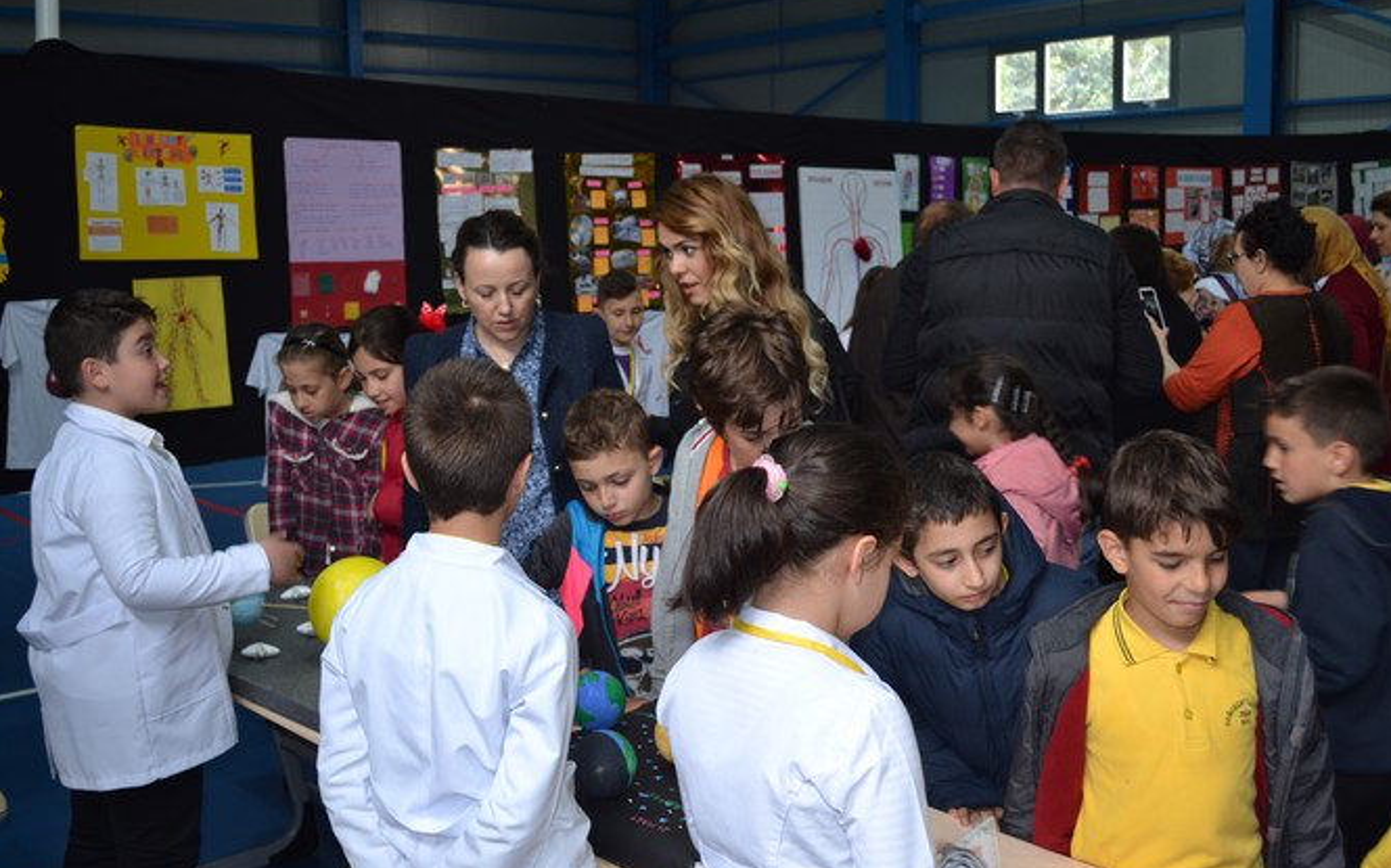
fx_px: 1402
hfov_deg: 52.8
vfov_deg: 34.4
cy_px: 419
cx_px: 699
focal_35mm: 37
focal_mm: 24
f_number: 4
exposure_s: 1/60
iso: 450
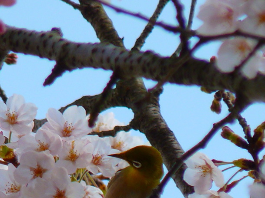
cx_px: 62
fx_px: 11316
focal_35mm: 1479
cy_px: 156
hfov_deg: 1.3
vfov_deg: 1.0
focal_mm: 86.4
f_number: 4.4
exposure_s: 1/160
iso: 80
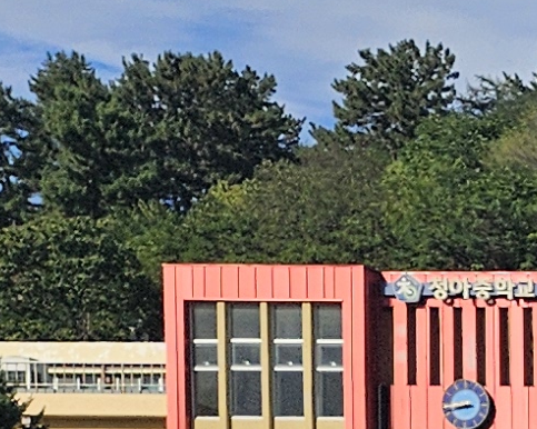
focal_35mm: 186
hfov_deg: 8.3
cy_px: 1121
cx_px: 1740
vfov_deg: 7.6
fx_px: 2955
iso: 25
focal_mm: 5.4
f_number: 1.8
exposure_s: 1/2874
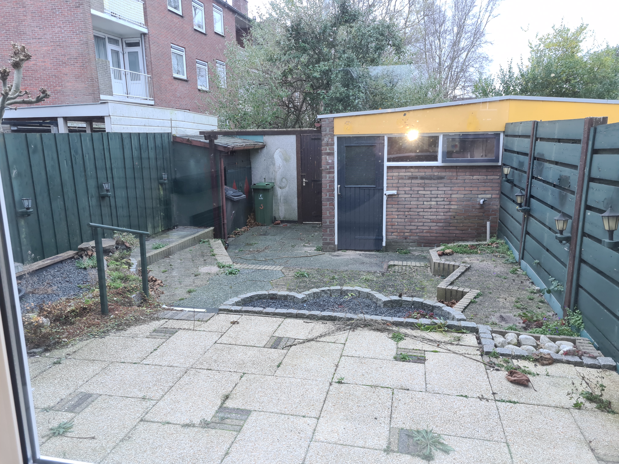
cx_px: 310
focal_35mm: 26
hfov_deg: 67.3
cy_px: 232
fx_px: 465
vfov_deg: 53.1
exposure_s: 1/50
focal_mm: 5.4
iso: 160
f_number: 1.8
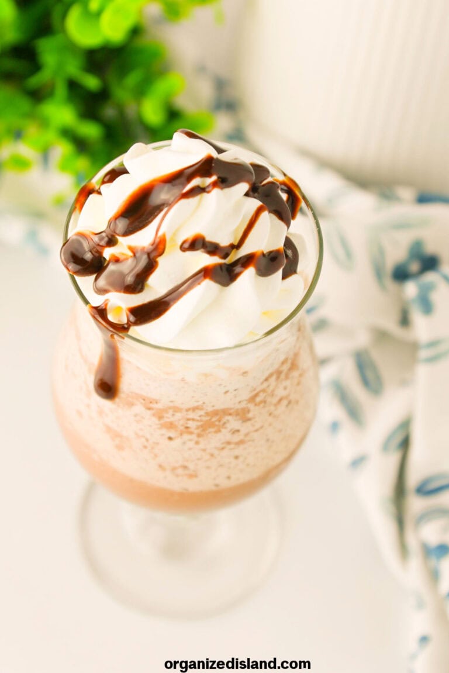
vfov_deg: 23.9
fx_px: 1589
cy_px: 336
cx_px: 224
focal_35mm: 85
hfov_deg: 16.1
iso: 220
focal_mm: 85
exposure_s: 1/100
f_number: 5
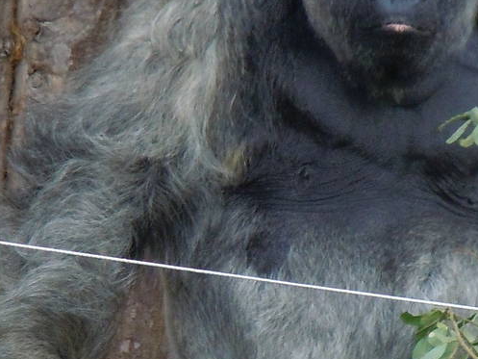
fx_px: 13342
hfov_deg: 2.1
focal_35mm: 966
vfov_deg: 1.5
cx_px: 221
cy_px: 350
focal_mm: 54
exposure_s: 1/250
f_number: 5.6
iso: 250
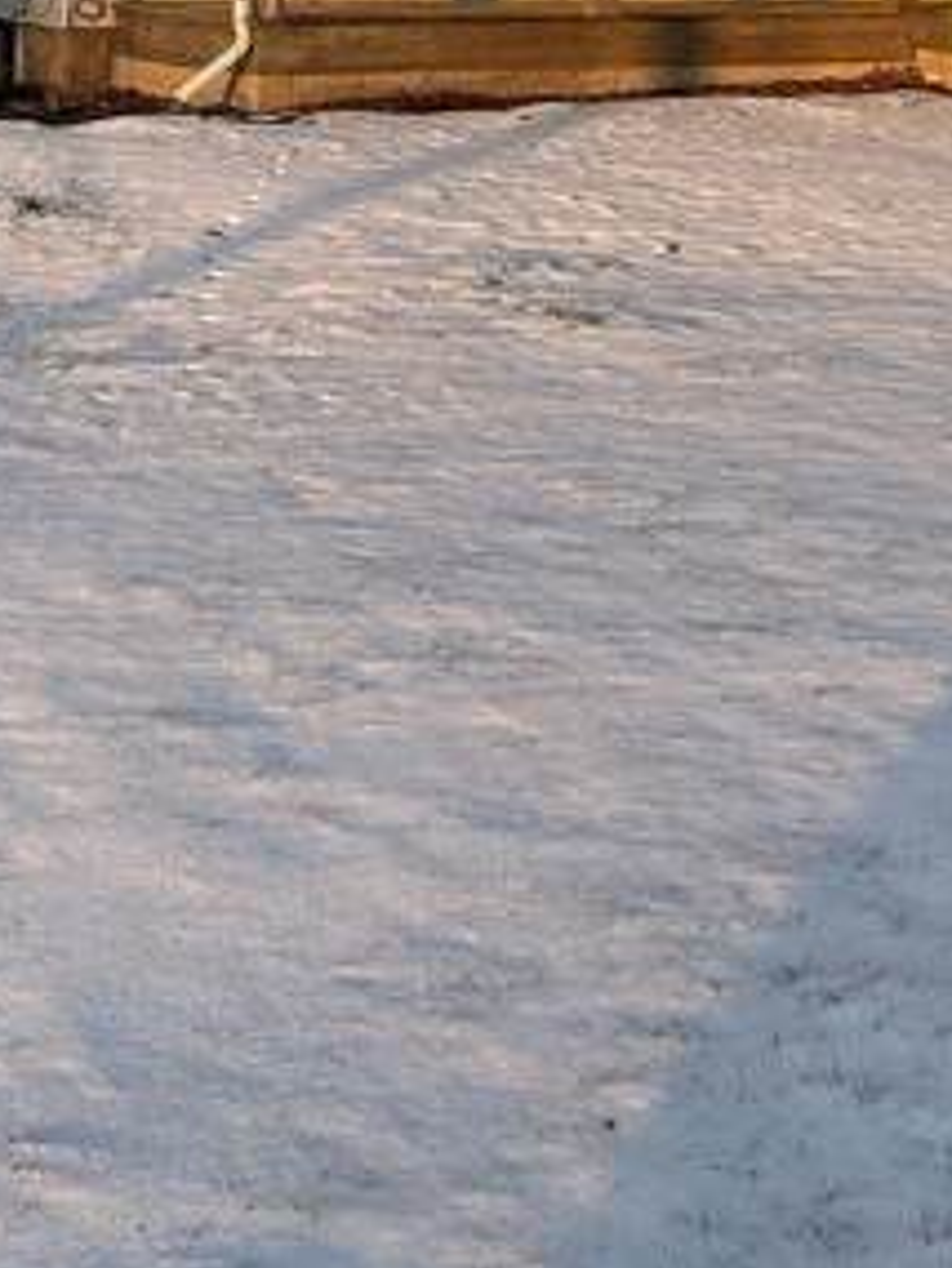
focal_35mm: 70
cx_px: 472
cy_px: -178
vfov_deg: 25.4
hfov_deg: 21.0
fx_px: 2565
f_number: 1.5
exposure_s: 1/1183
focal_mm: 5.7
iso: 50
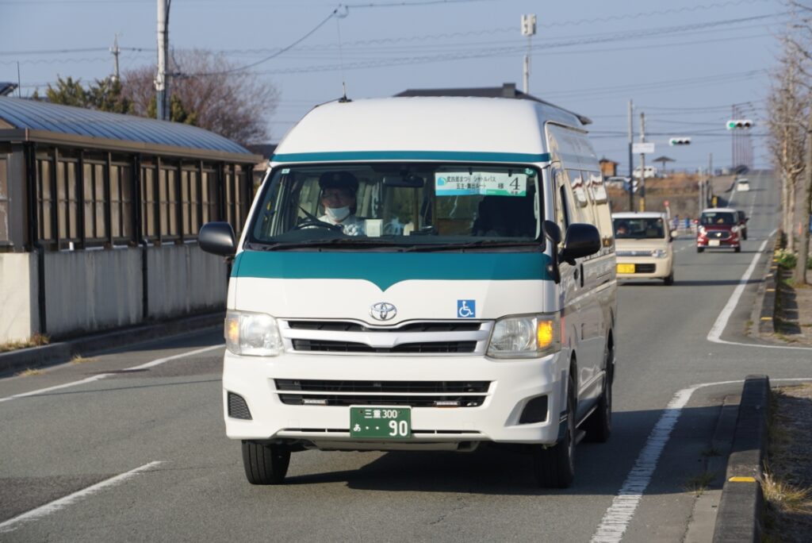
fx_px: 2877
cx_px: 406
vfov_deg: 10.8
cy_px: 272
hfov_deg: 16.1
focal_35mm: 128
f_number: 8
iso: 100
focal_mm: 85
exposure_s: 1/320
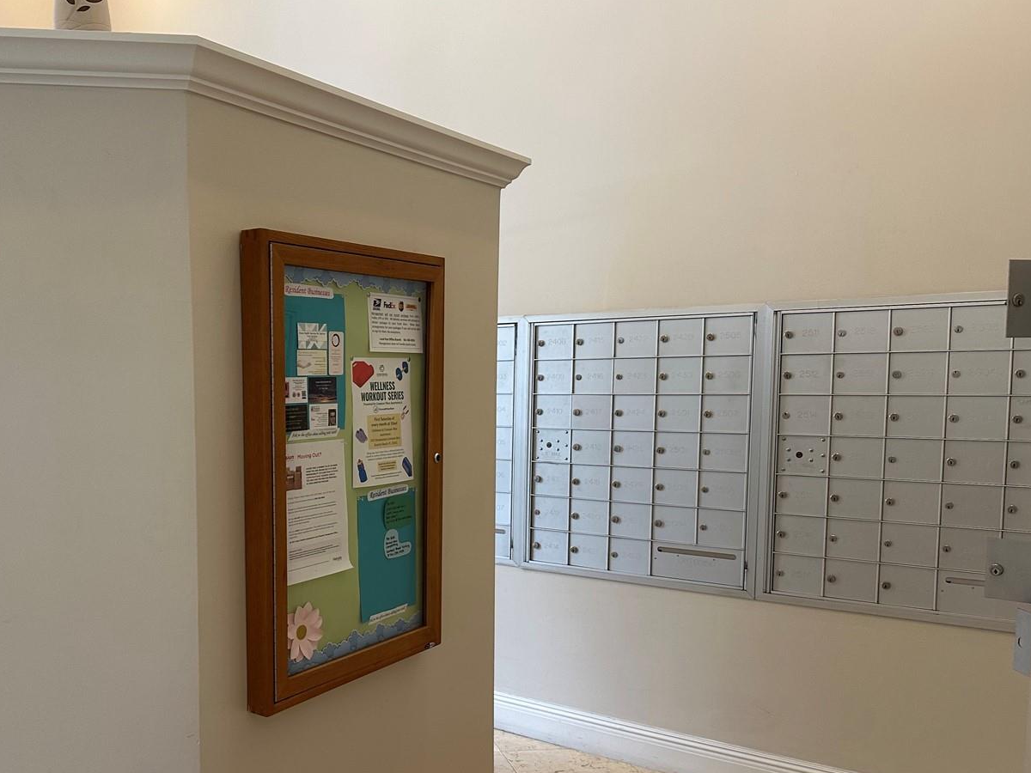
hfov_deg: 55.9
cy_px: 471
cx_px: 363
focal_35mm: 32
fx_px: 953
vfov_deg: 43.9
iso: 160
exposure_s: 1/120
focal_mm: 6.86
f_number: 1.78
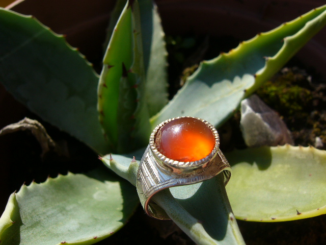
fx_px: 330
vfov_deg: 40.7
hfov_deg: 52.6
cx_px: 163
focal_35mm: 35
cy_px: 122
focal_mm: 5.8
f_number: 5.6
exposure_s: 1/250
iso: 80
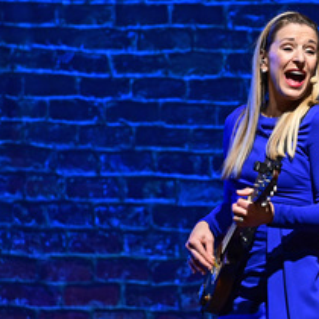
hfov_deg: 4.8
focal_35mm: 364
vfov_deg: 4.8
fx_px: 3795
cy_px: 185
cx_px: 332
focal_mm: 200
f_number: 4.5
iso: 3200
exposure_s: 1/320
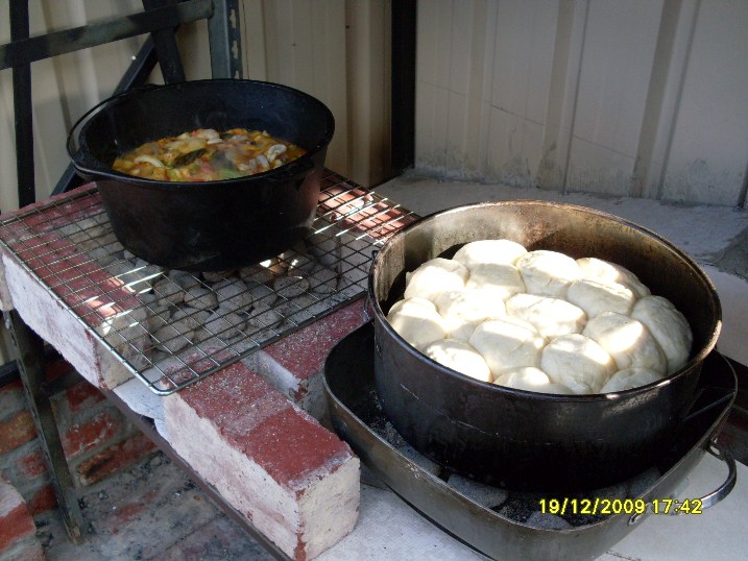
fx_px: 821
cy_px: 280
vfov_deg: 37.7
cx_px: 374
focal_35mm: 38
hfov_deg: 49.0
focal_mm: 6.3
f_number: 2.8
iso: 80
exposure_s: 1/125
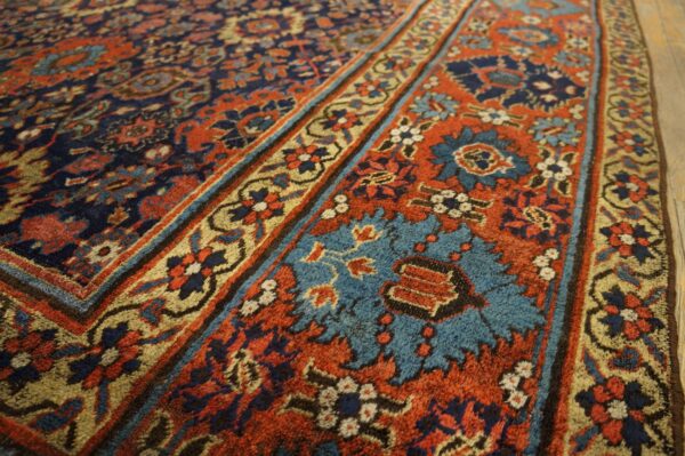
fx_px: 513
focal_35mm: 27
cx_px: 342
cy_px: 228
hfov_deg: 67.4
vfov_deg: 47.9
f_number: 4
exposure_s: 1/60
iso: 1000
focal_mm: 18
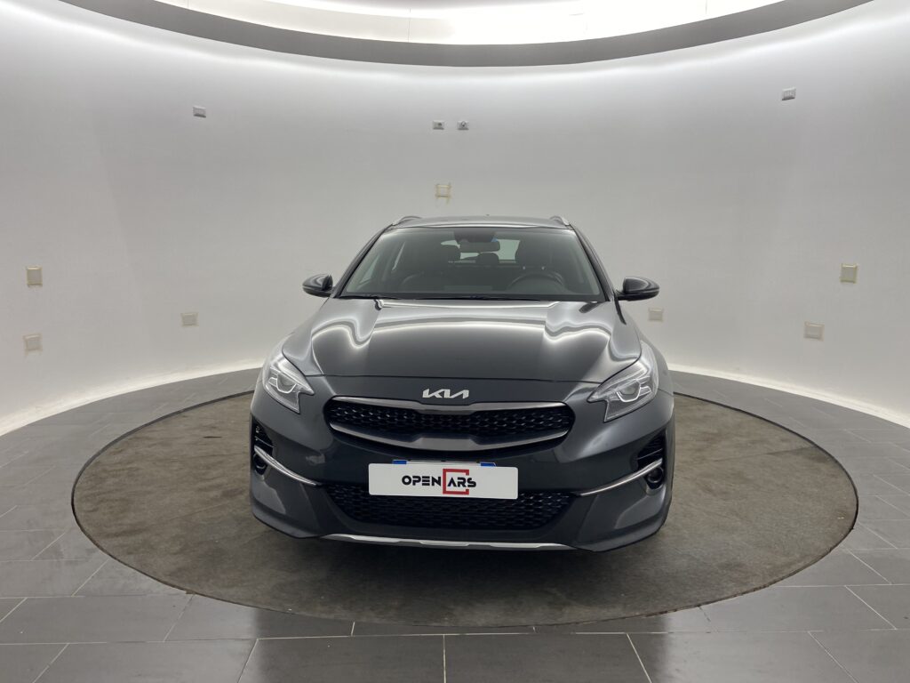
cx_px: 455
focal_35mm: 26
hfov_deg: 67.3
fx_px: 683
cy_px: 342
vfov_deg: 53.1
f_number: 1.8
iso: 125
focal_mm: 4.25
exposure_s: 1/100
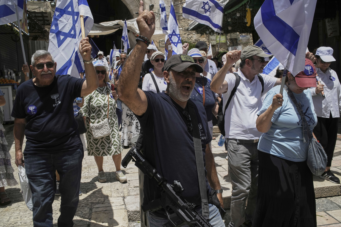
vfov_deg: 37.9
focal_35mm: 35
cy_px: 114
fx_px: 332
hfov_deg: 54.4
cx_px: 170
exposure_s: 1/1250
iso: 500
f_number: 10
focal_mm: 35
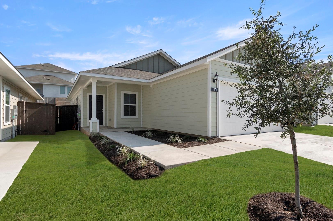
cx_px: 166
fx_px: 166
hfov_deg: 90.0
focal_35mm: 18
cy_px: 110
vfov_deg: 67.3
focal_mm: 12
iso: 400
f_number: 8
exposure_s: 1/2000
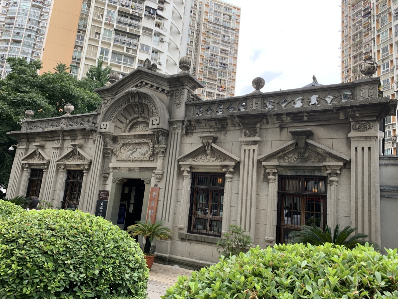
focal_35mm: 26
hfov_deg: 67.3
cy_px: 150
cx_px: 199
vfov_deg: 53.1
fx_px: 299
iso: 25
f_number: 1.8
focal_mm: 4.25
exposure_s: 1/510
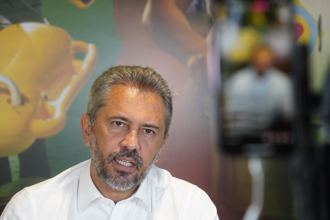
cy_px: 110
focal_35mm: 114
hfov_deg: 17.9
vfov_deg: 12.0
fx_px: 1046
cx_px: 165
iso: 1600
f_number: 5
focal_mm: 114
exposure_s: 1/160
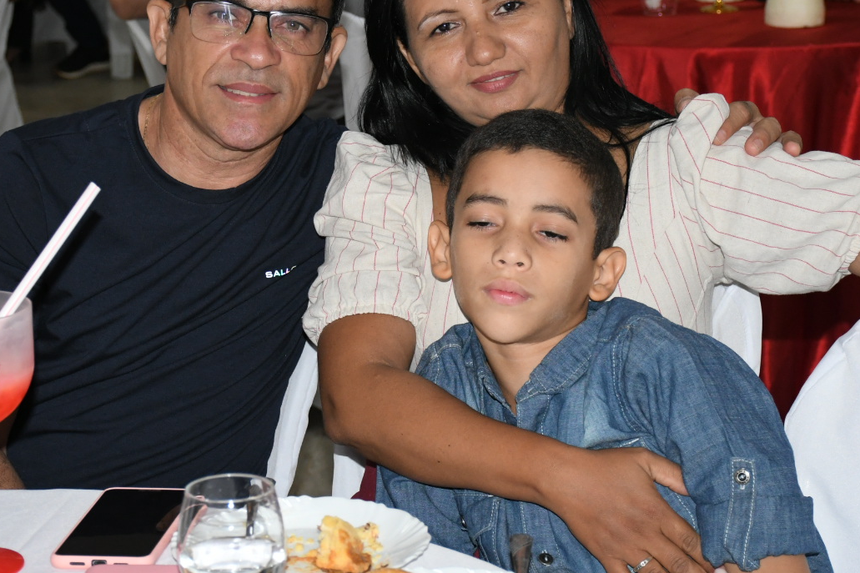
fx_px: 2364
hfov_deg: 20.6
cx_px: 398
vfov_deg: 13.8
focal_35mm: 99
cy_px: 223
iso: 1600
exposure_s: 1/125
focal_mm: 42
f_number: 5
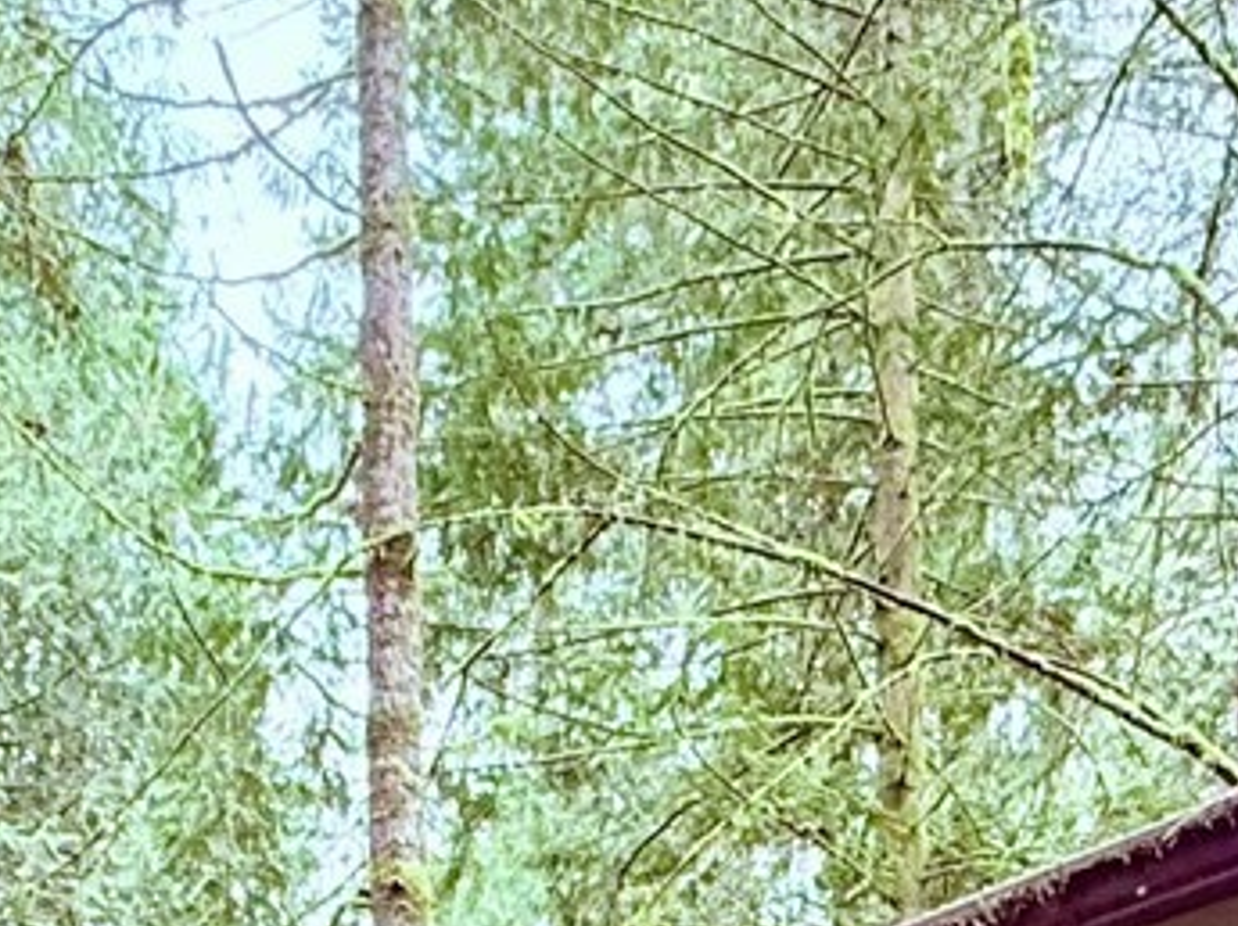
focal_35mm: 65
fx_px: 2322
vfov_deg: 17.5
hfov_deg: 29.8
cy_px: 1741
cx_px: 682
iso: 320
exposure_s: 1/71
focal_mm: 2.22
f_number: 2.2
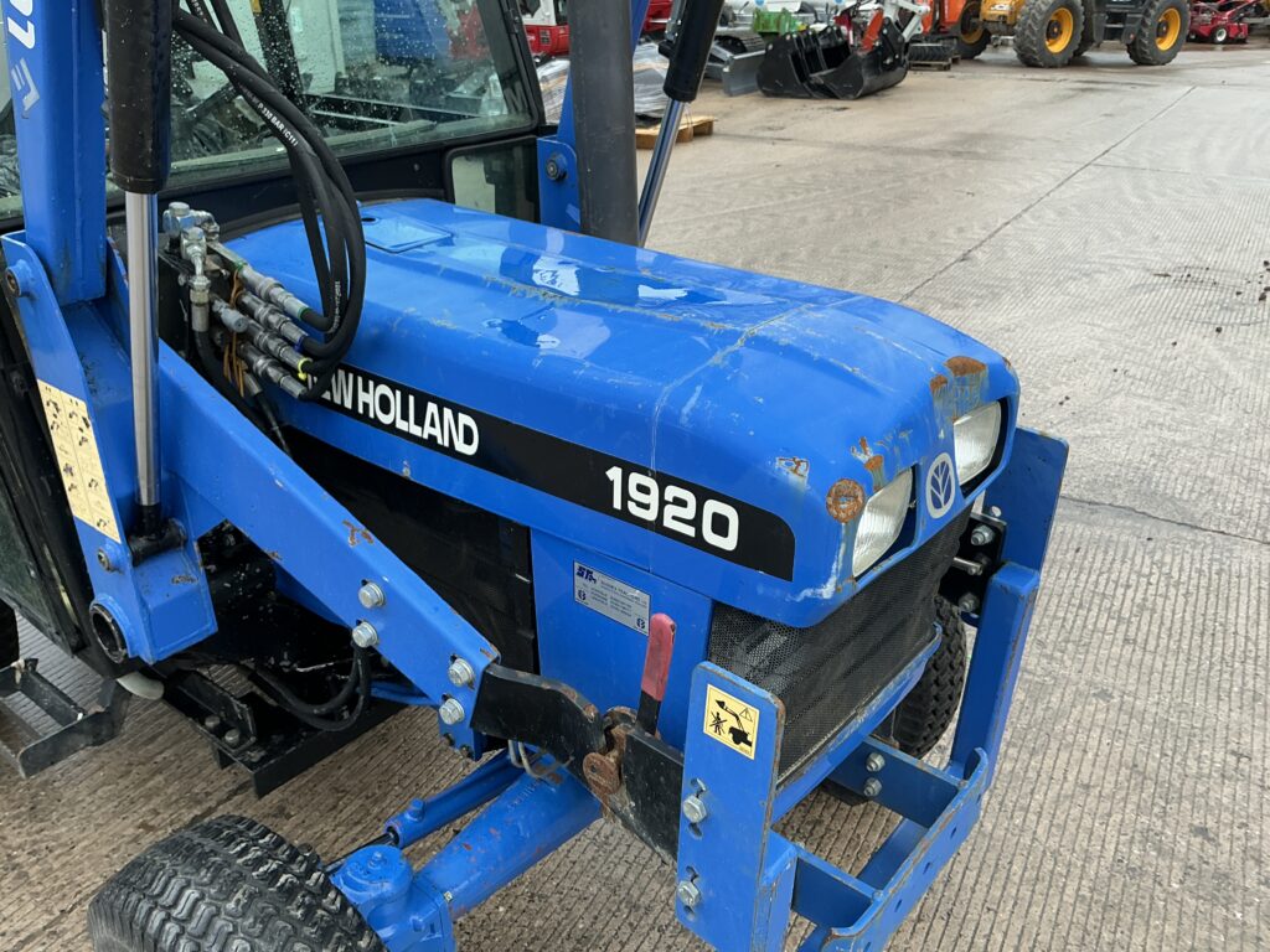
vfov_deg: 49.7
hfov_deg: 63.4
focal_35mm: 28
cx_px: 635
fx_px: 1027
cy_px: 476
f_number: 1.8
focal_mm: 3
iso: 20
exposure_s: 1/188
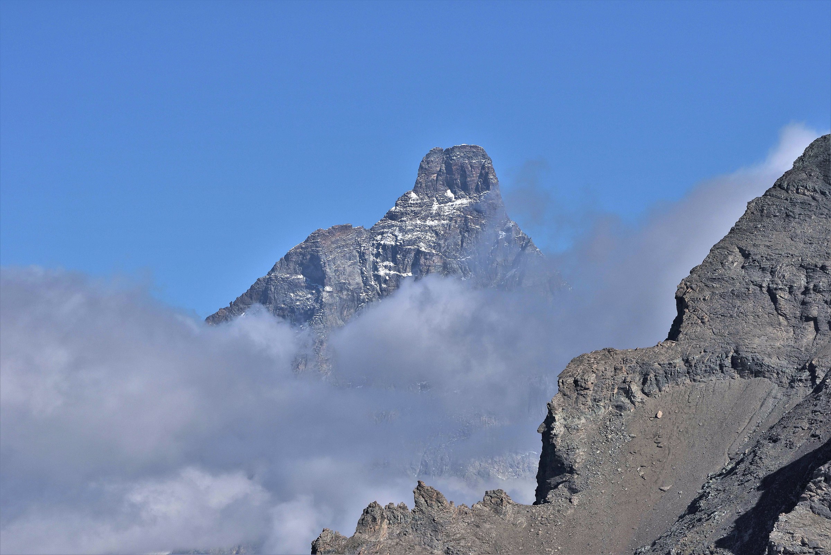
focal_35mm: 200
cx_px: 416
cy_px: 278
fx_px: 4618
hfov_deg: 10.3
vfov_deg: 6.9
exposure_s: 1/4000
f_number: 8
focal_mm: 200
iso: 500
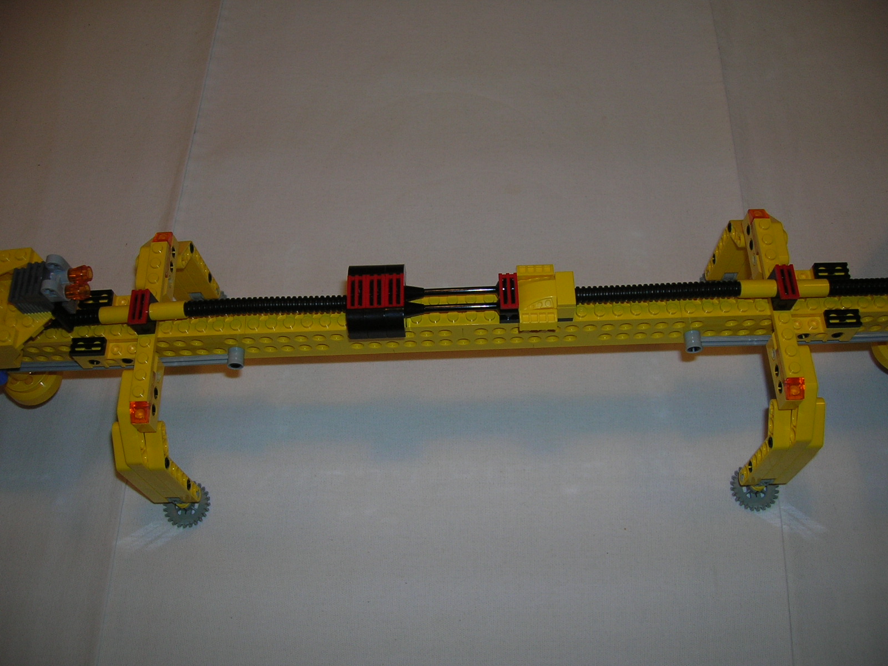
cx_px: 444
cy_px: 333
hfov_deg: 54.0
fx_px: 872
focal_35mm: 34
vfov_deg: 41.8
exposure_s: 1/60.1
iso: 50
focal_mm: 5.7
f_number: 2.9
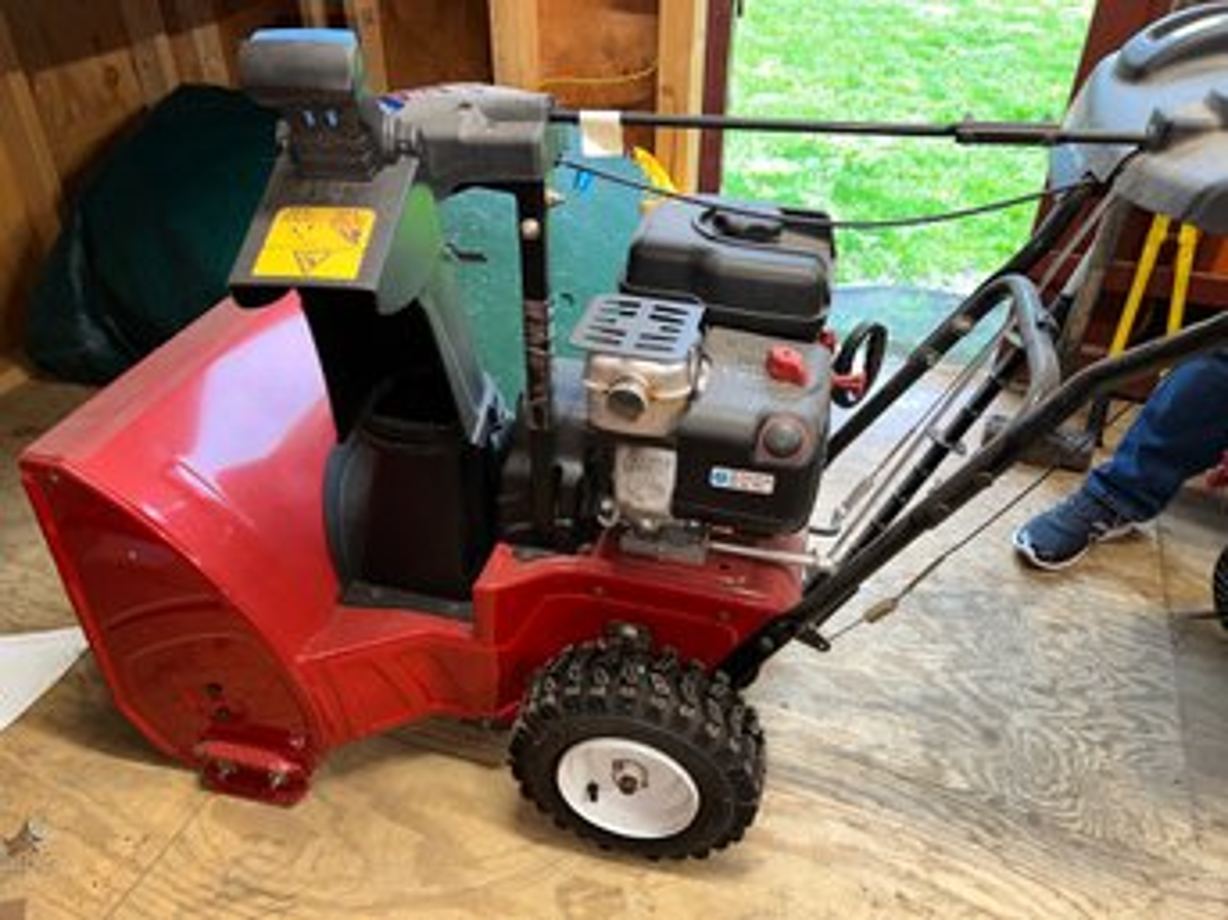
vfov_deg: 53.0
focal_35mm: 26
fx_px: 922
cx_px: 614
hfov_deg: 67.3
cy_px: 460
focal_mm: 5.7
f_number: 1.5
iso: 50
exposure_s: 1/17
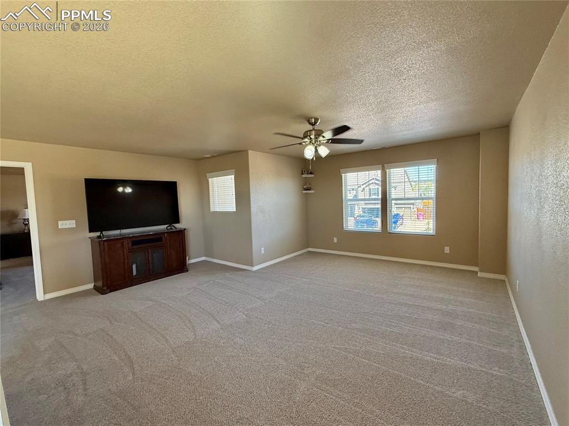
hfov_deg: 102.1
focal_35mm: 14
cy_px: 213
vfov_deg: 85.6
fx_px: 230
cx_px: 284
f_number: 2.2
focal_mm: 2.22
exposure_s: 1/120
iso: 200
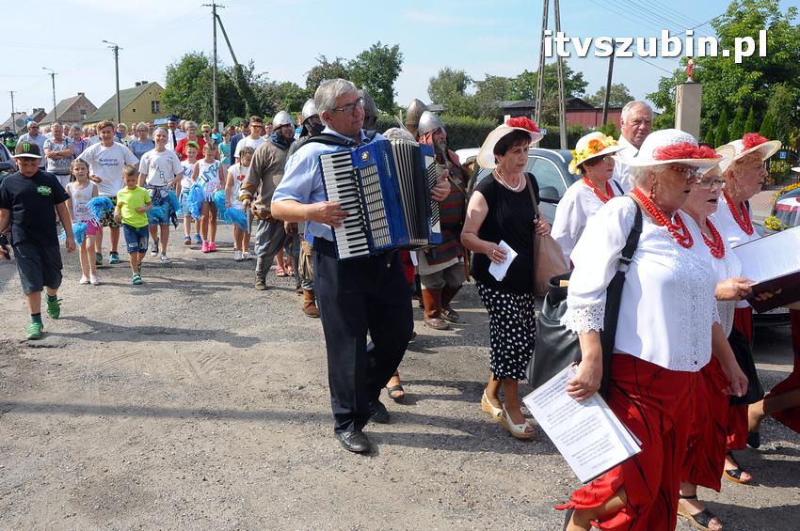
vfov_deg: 39.9
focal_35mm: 33
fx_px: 733
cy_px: 266
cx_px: 400
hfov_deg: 57.3
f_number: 13
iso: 640
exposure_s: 1/640
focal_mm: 22
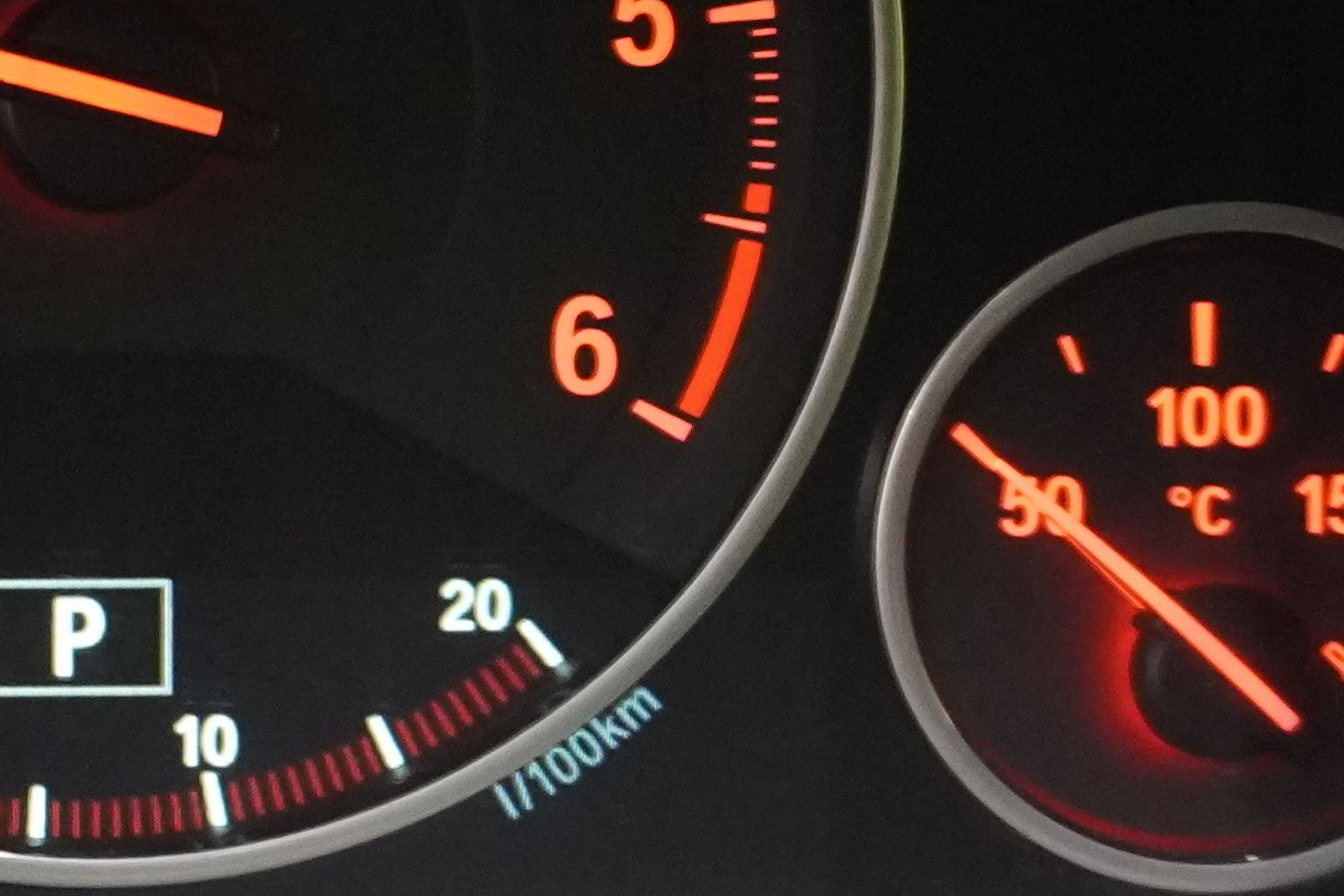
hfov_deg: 12.4
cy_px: 358
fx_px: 5758
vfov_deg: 8.9
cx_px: -874
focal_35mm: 154
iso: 2500
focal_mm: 23
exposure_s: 1/40
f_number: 4
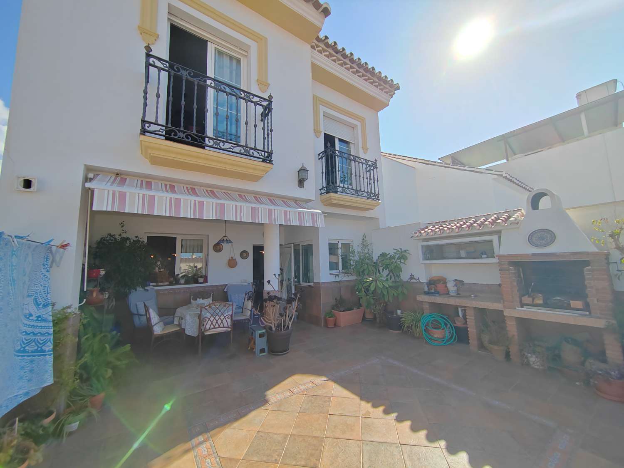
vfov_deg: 89.9
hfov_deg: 106.2
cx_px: 312
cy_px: 234
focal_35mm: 13
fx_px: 234
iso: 100
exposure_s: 1/954
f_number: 2.2
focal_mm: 2.16
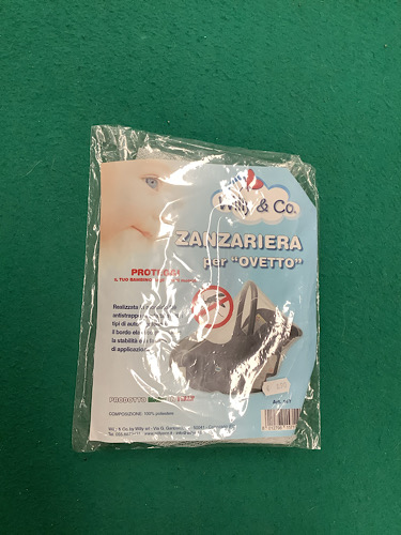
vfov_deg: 58.4
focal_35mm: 31
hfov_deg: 45.4
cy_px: 268
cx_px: 200
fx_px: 479
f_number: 2.4
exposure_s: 1/50
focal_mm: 3.3
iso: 80
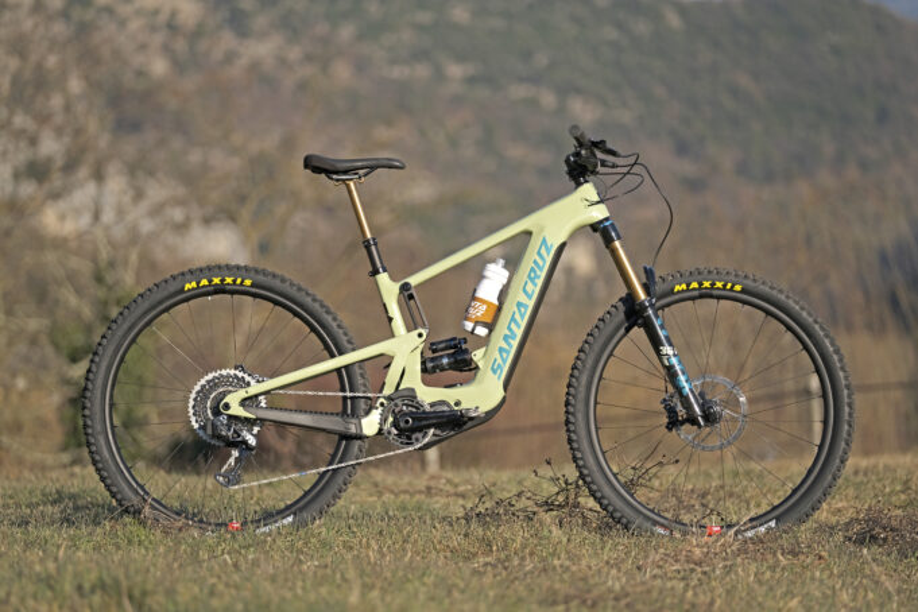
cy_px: 306
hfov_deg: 10.6
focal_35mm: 194
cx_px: 459
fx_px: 4947
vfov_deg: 7.1
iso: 160
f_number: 2.8
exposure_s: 1/1900
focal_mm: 129.2
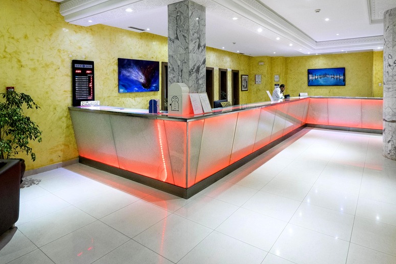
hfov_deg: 81.1
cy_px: 93
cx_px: 213
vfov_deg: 58.4
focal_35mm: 21
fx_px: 231
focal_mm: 10.5
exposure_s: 1/20
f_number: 4
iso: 1600
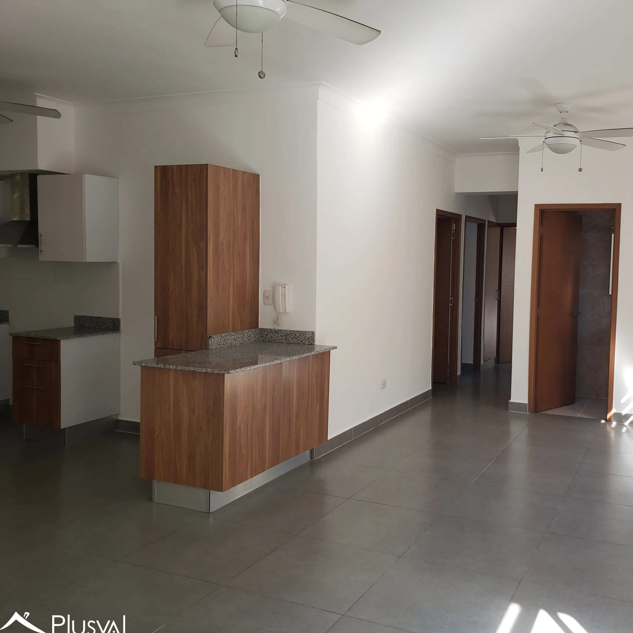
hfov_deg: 51.6
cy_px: 320
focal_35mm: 31
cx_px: 420
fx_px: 641
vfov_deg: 52.5
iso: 100
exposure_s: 1/100
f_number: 2.4
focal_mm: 4.3
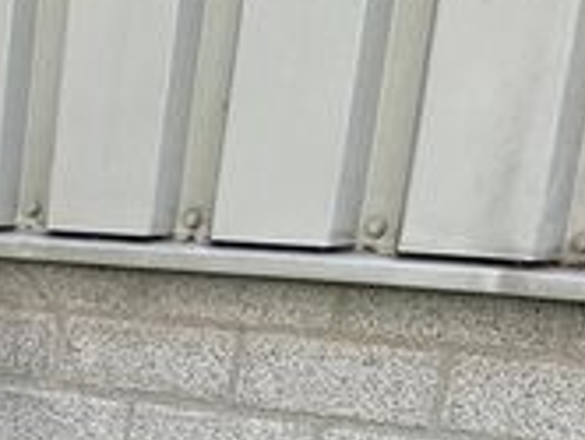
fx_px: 1692
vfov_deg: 13.7
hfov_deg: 16.1
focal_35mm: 100
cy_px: 708
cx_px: -522
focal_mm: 5.1
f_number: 1.6
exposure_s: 1/188
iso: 40
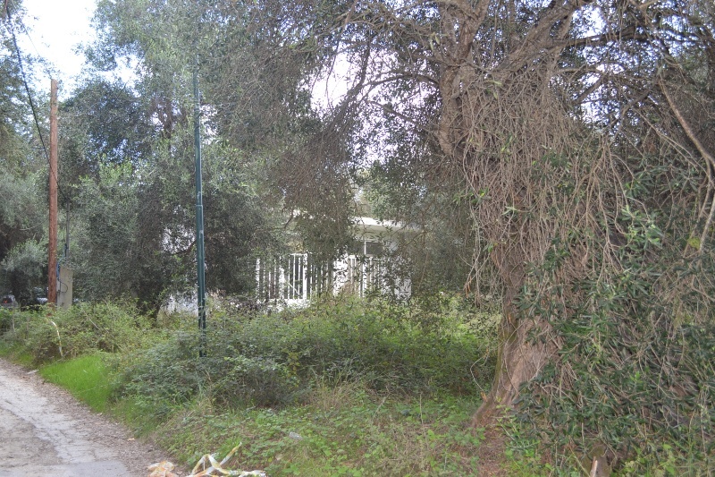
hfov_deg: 57.2
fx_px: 655
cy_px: 238
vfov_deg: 40.0
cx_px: 358
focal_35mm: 33
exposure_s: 1/125
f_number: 4
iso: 320
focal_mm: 22
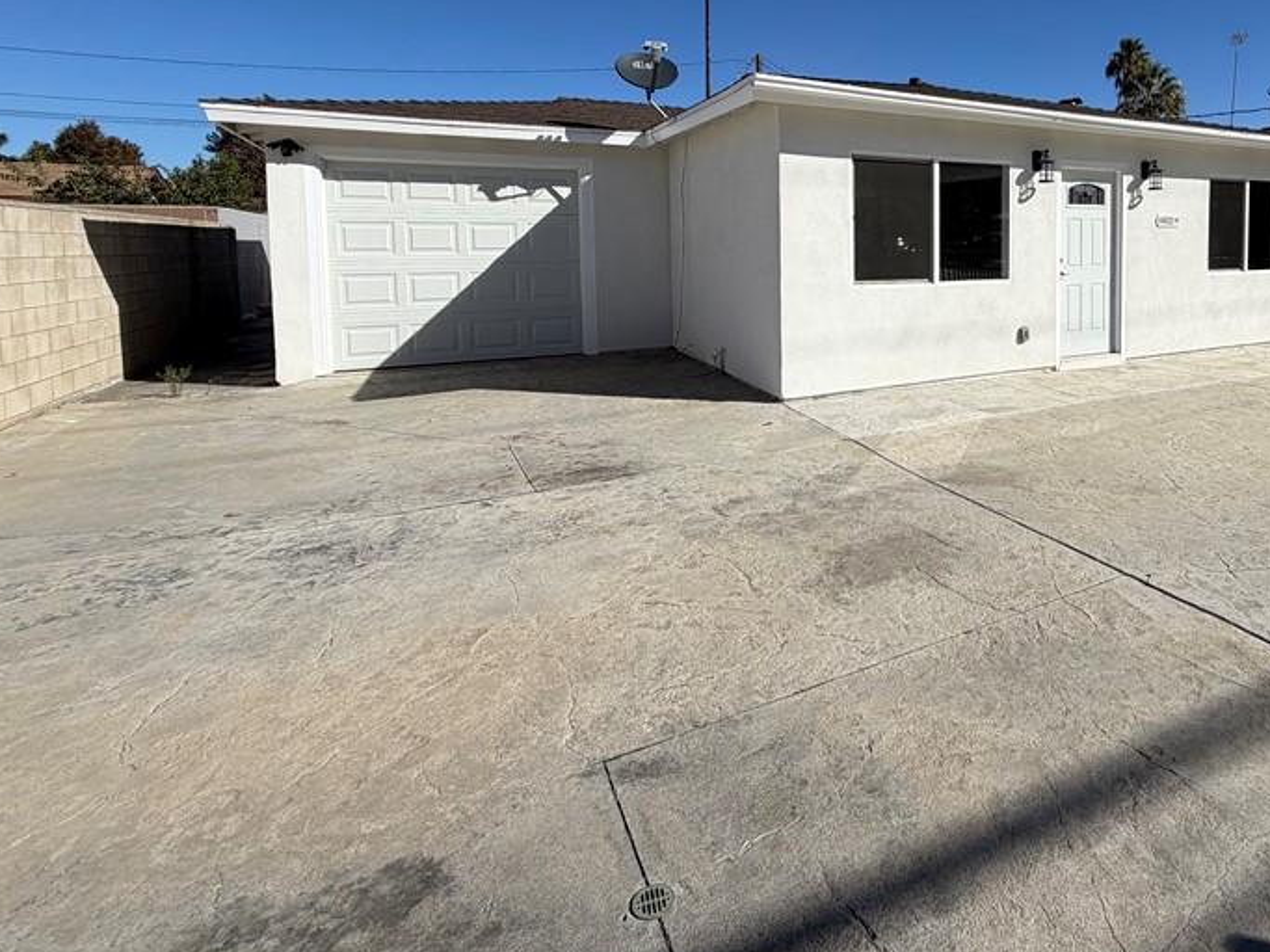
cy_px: 286
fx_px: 770
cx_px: 893
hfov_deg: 75.3
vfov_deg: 61.2
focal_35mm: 21
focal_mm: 2.22
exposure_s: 1/1613
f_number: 2.2
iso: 20
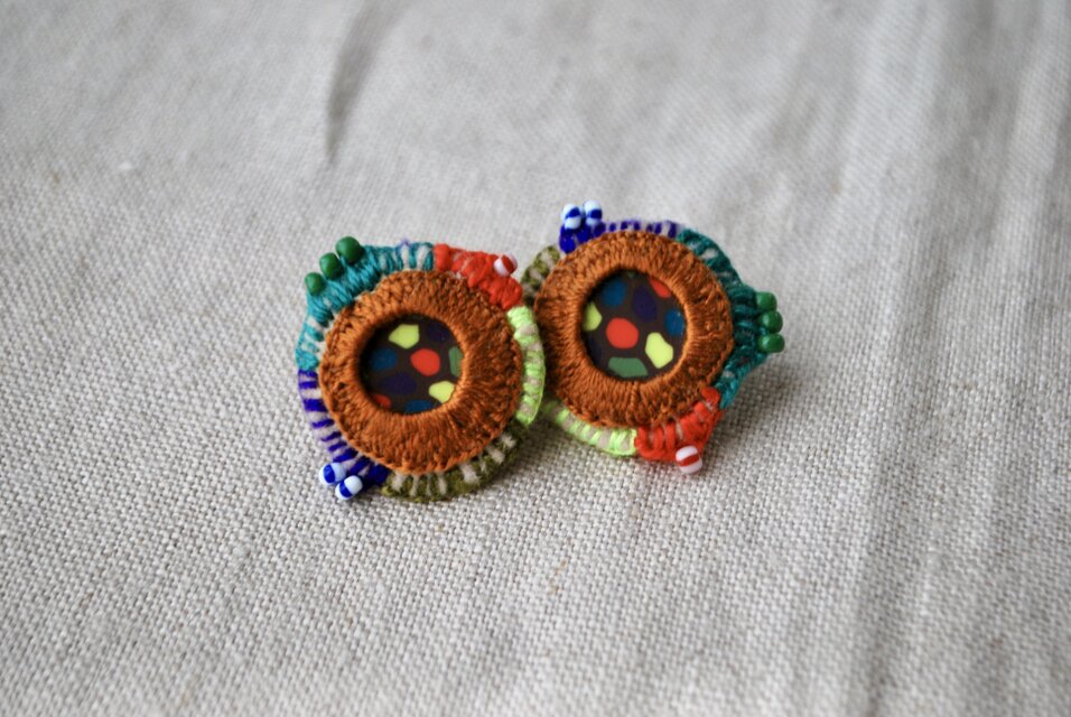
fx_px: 2011
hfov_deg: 29.8
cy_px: 358
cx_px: 536
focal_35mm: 68
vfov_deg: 20.2
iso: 200
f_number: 5.3
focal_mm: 45
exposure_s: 1/40
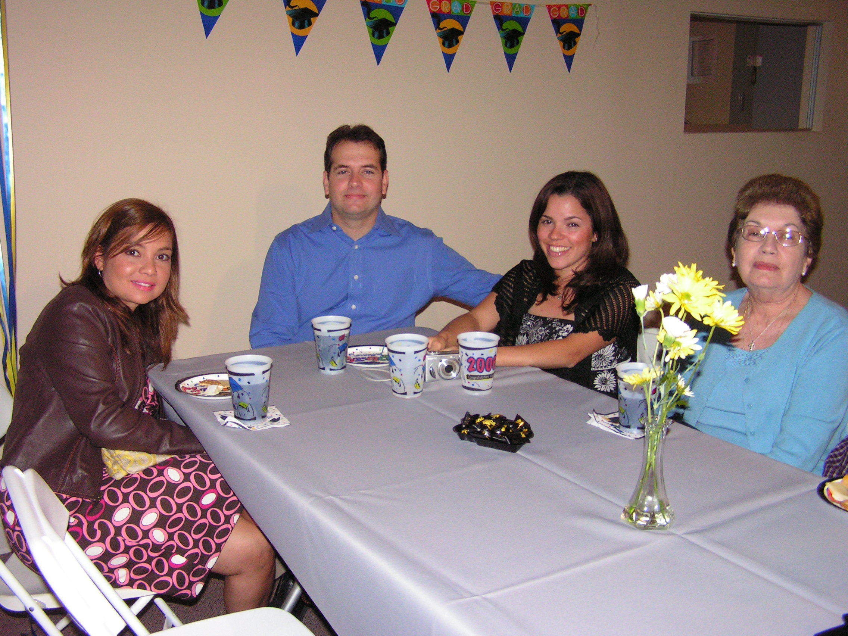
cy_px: 318
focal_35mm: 38
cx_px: 424
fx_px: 931
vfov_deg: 37.7
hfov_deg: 49.0
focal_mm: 6.3
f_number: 2.8
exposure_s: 1/40
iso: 200
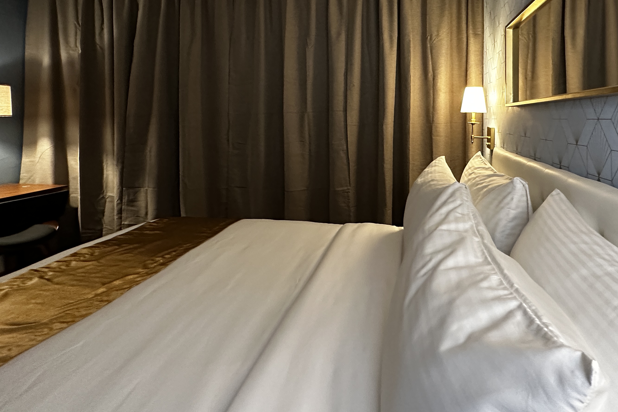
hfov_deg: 77.8
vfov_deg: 55.2
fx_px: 378
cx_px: 367
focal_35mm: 22
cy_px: 116
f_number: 2.2
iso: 640
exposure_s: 1/60
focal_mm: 2.22
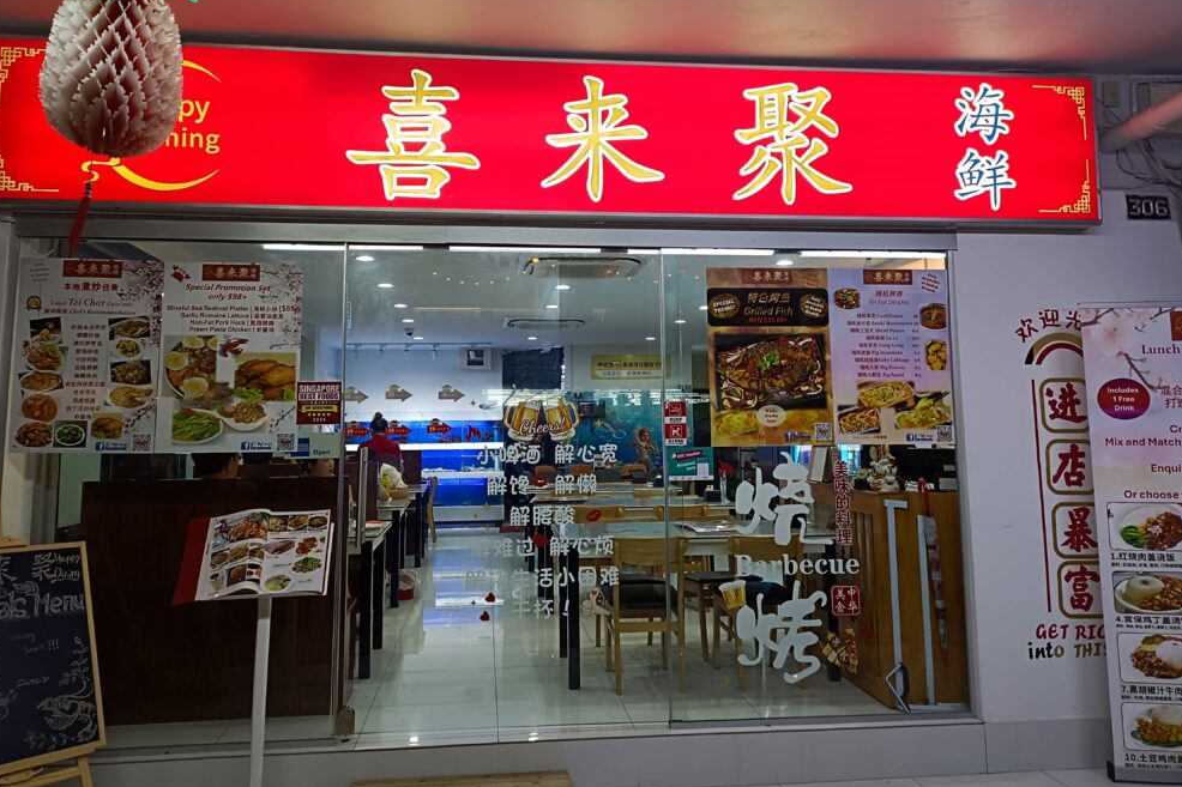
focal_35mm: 27
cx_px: 577
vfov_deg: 47.7
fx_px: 886
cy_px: 332
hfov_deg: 67.4
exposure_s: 1/50
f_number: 1.79
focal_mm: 4.74
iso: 756
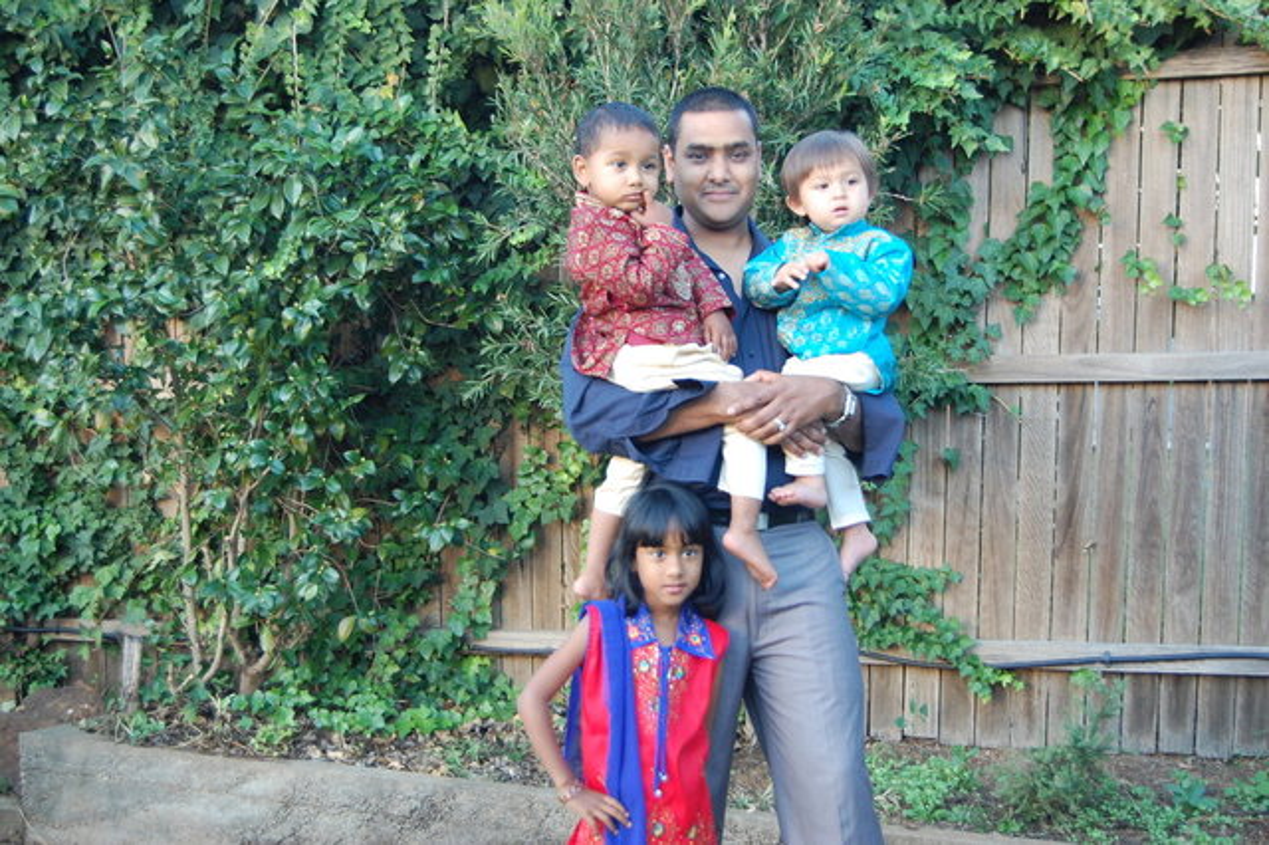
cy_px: 422
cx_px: 634
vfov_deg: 25.7
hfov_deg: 37.9
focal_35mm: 52
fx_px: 1850
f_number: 4.8
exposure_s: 1/50
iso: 400
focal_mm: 35
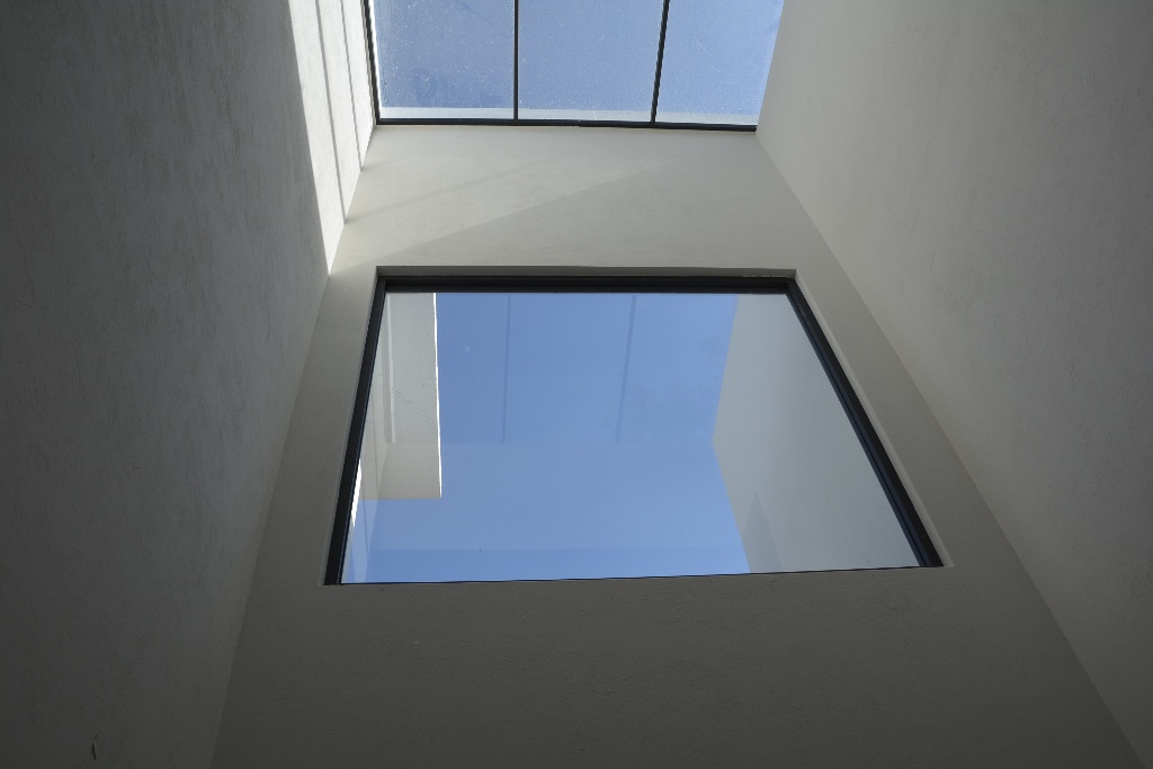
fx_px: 865
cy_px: 384
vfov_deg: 47.9
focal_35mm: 27
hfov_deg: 67.4
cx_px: 576
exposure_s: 1/250
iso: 125
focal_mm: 18
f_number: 8
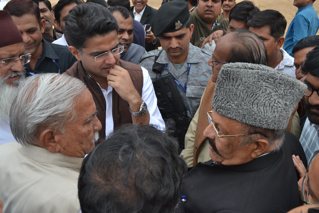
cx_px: 160
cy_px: 106
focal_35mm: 36
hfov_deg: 53.1
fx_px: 319
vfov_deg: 36.9
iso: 400
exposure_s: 1/320
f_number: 9
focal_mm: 24
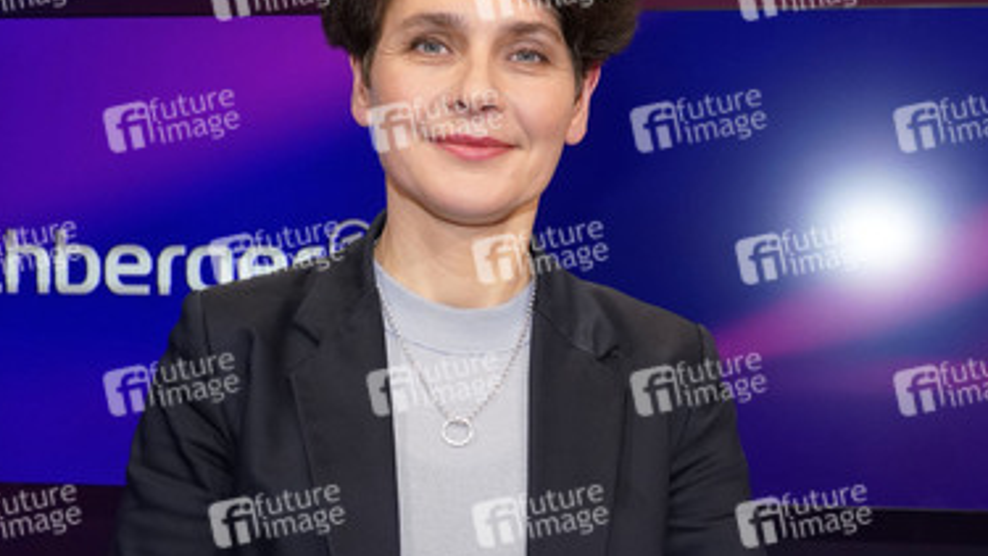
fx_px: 1022
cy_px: 187
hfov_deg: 51.6
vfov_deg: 30.2
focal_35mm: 39
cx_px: 470
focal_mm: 31
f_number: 5.6
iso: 2000
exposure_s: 1/125
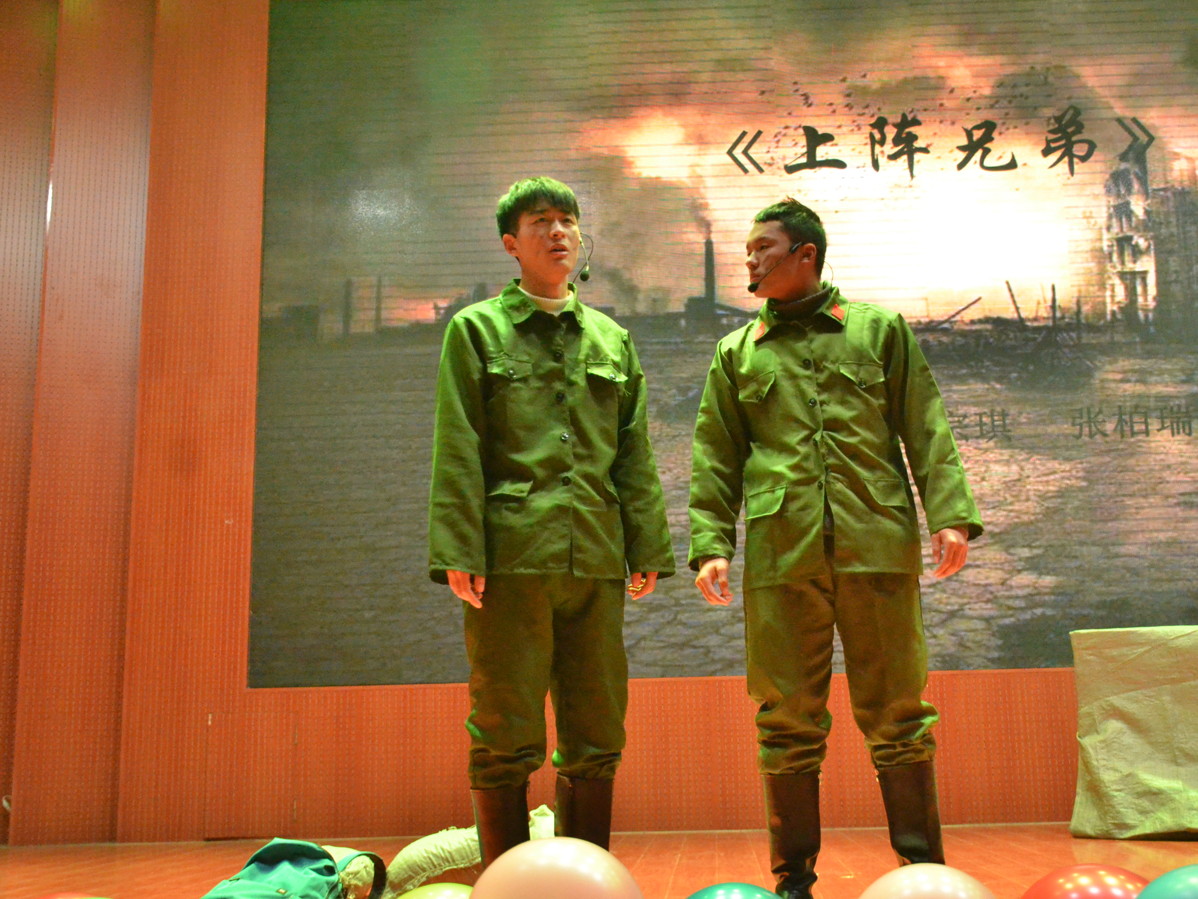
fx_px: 1384
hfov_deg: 46.7
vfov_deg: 36.0
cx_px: 686
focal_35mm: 40
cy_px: 450
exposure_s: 1/60
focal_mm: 24
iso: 5000
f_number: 4
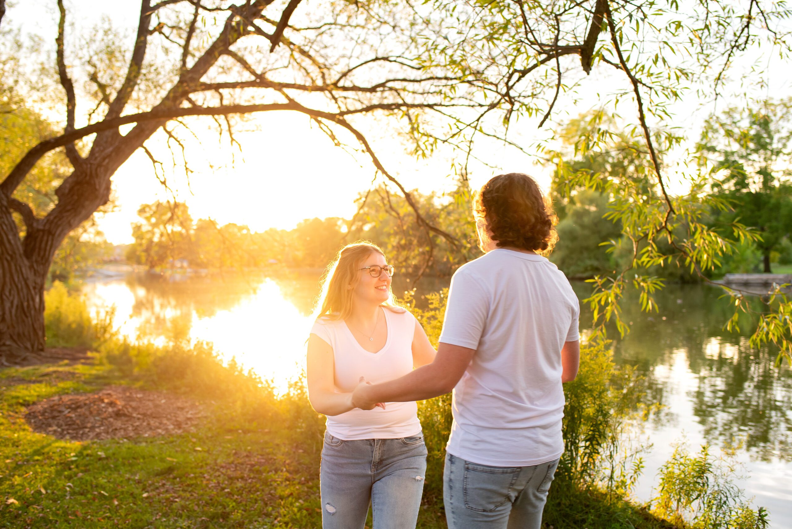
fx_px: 770
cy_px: 264
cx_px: 396
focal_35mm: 35
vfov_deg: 37.9
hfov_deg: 54.4
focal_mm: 35
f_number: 2.8
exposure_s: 1/320
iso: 500
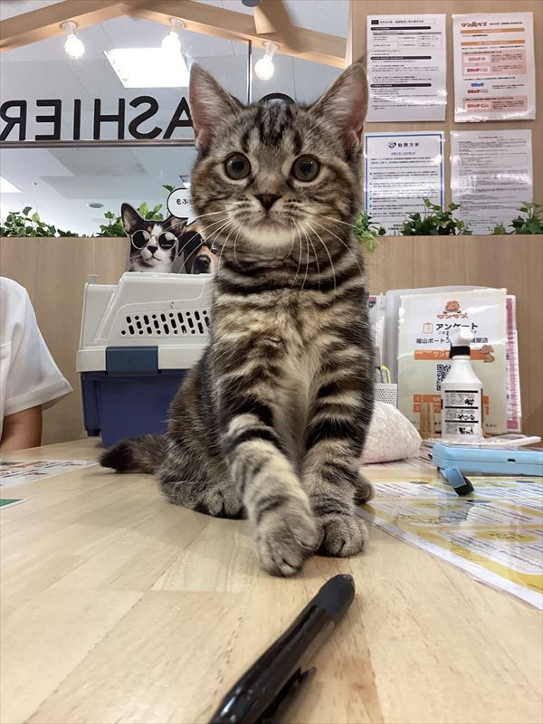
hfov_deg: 45.4
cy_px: 362
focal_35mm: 31
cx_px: 272
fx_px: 648
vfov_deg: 58.4
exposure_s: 1/60
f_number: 2.4
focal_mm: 3.3
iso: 125
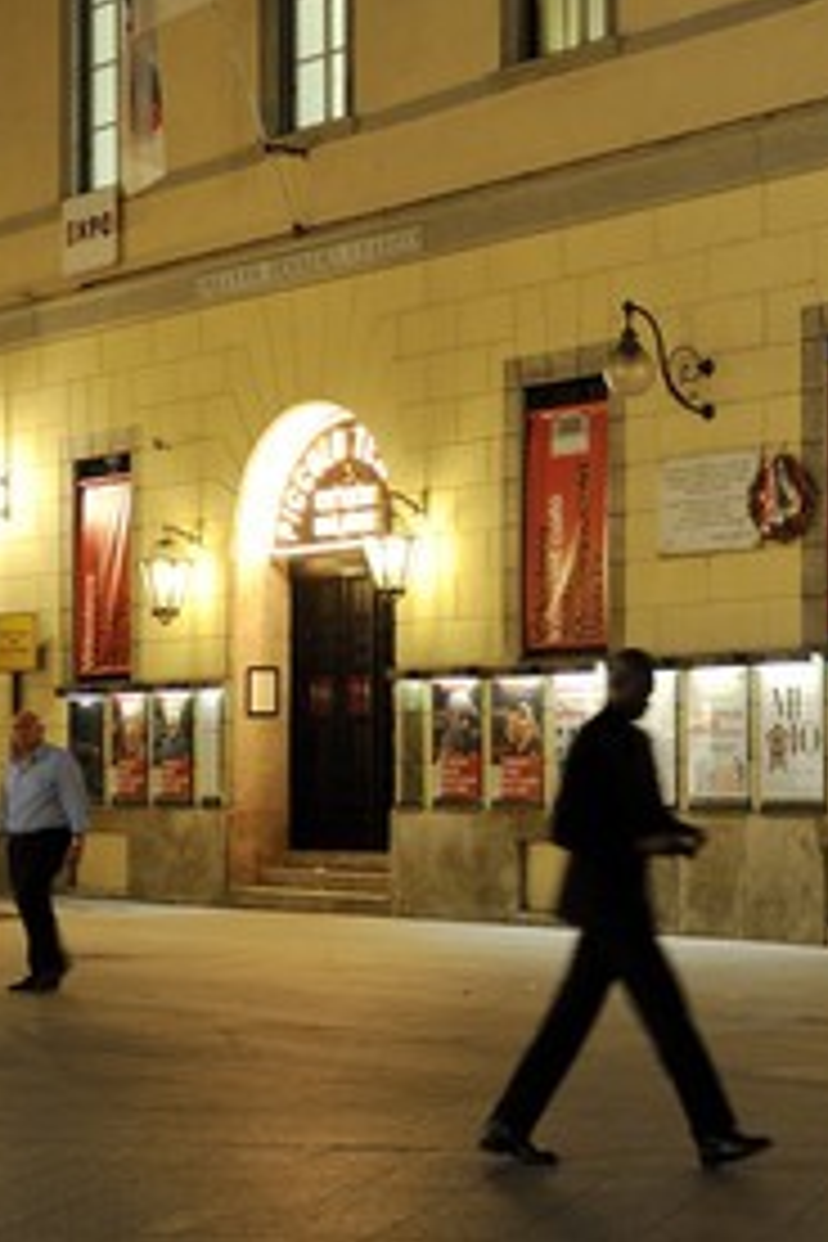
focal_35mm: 73
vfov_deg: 27.7
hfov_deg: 18.2
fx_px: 2518
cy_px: 621
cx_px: 832
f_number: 2.8
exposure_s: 1/30
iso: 800
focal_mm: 48
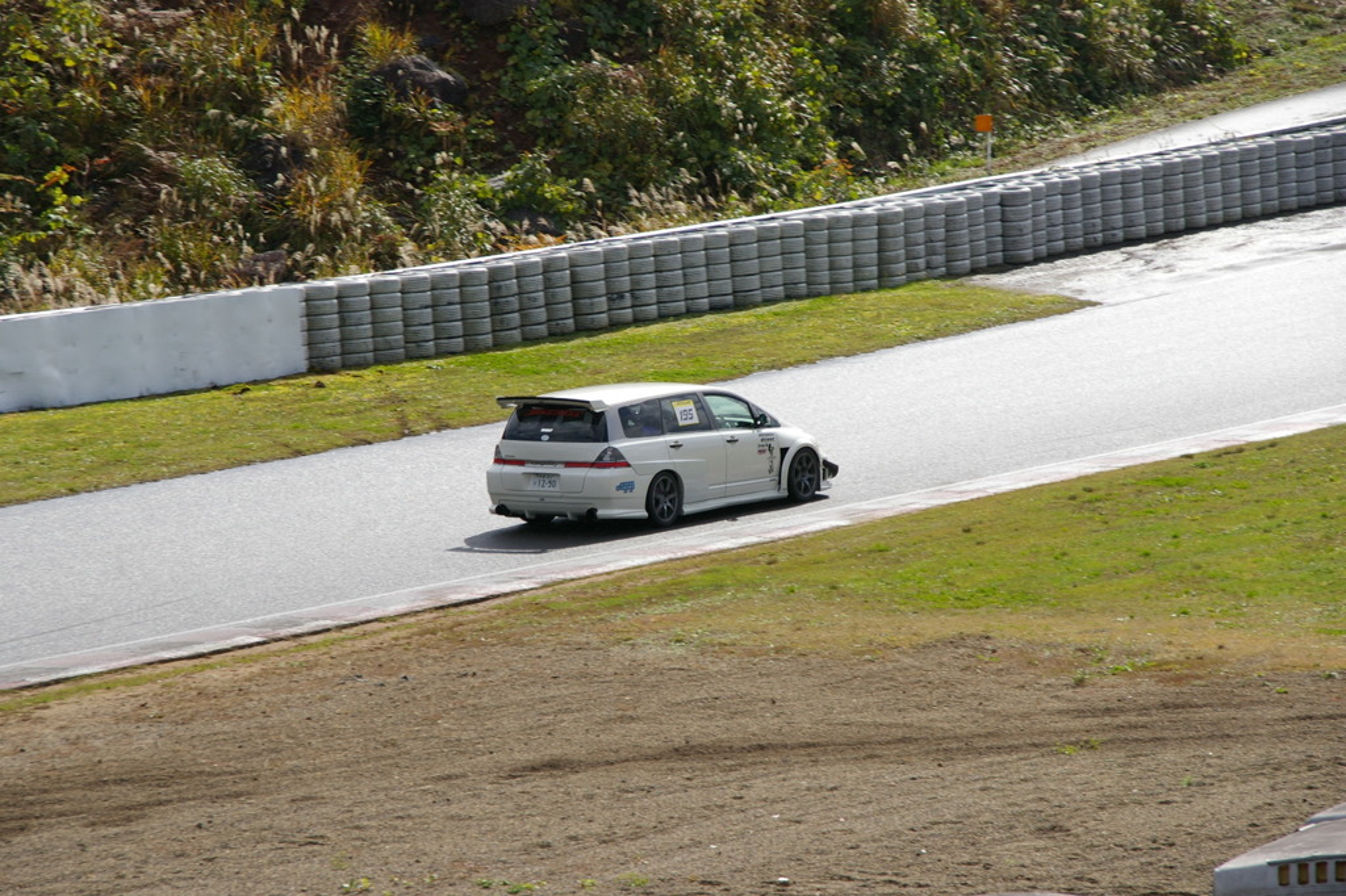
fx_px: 7288
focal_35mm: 195
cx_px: 673
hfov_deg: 10.6
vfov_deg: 7.0
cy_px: 448
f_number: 9.5
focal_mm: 130
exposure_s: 1/350
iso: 200
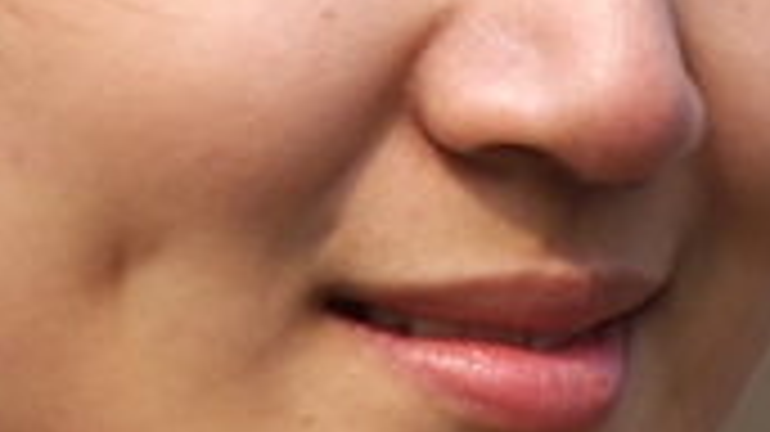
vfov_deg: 0.8
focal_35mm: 1604
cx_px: 338
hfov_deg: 1.3
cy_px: -146
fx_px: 32734
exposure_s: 1/800
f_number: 5.6
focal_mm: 230
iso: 100
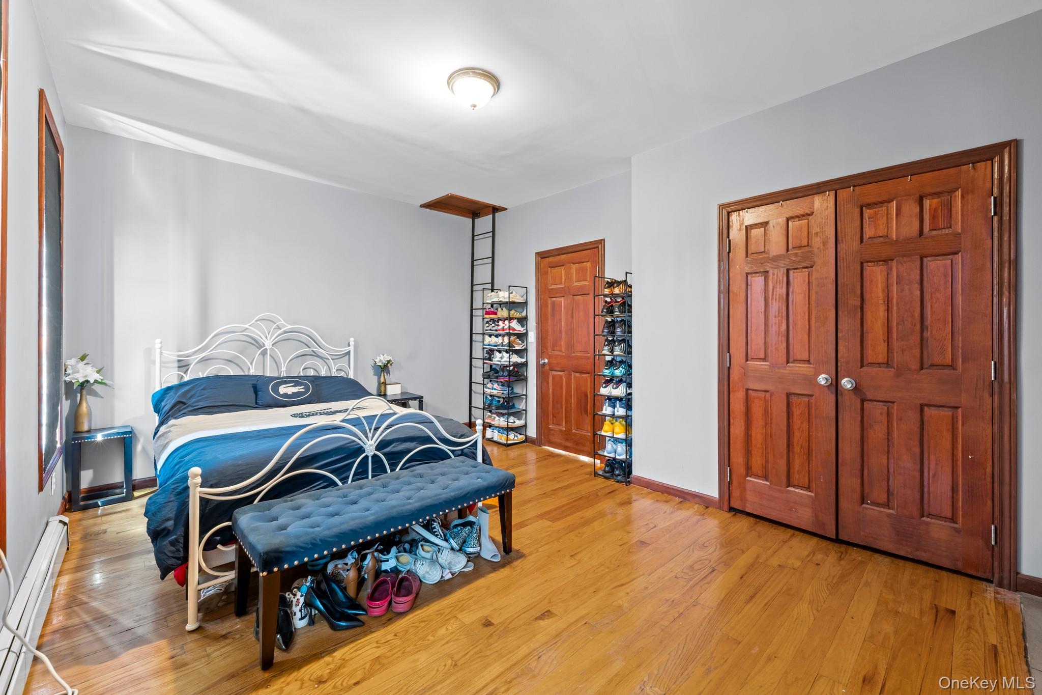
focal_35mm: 14
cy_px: 348
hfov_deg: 104.3
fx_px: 405
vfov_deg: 81.2
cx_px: 521
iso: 800
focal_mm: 14
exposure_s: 3.2
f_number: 10
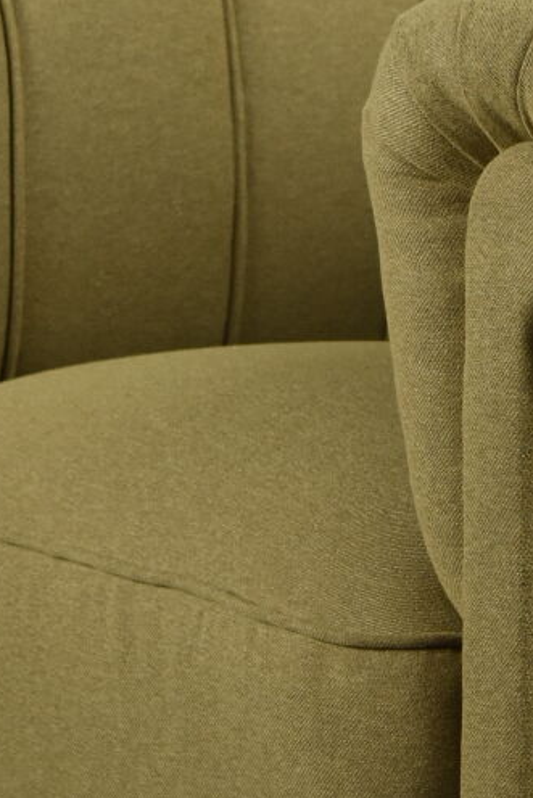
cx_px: 512
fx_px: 4349
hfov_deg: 7.0
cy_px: 397
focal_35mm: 196
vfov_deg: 10.5
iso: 800
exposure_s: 1/125
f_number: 4.8
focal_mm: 40
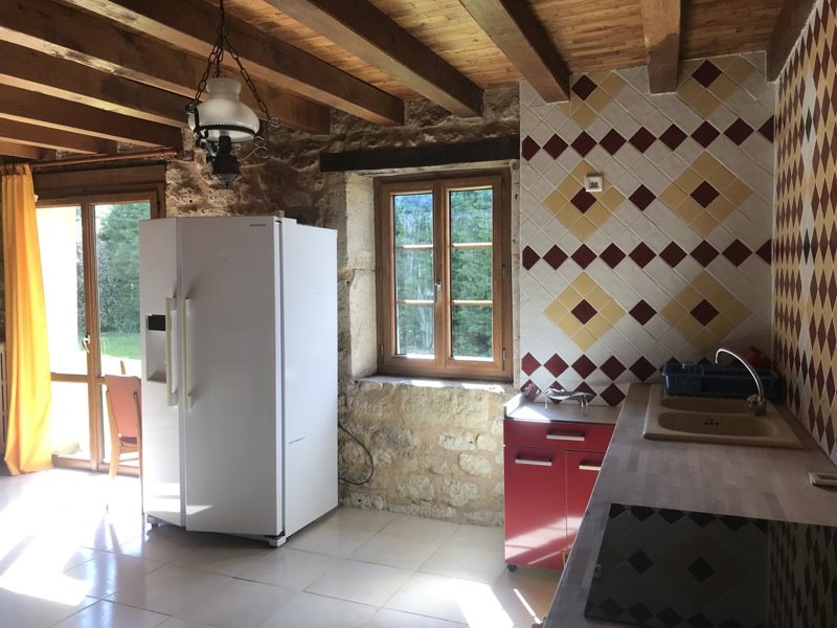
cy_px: 314
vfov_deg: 49.7
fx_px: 677
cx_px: 418
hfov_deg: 63.4
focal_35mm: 28
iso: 25
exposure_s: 1/100
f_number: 1.8
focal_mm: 3.99
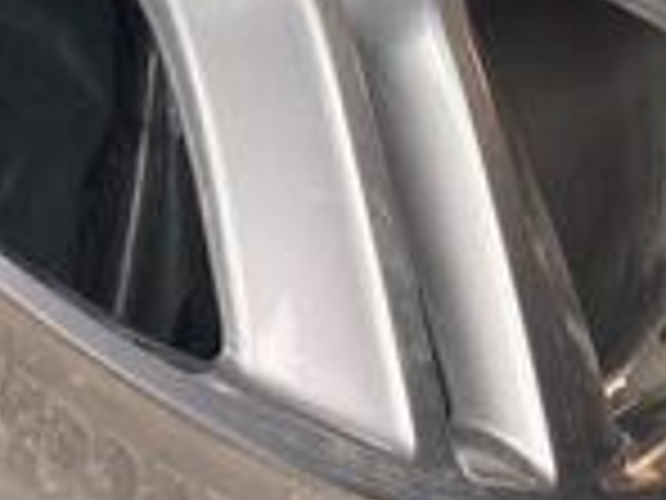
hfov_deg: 10.7
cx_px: -220
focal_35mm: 180
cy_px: -252
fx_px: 3463
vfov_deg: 8.1
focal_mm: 4.25
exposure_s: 1/126
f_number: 1.8
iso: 32
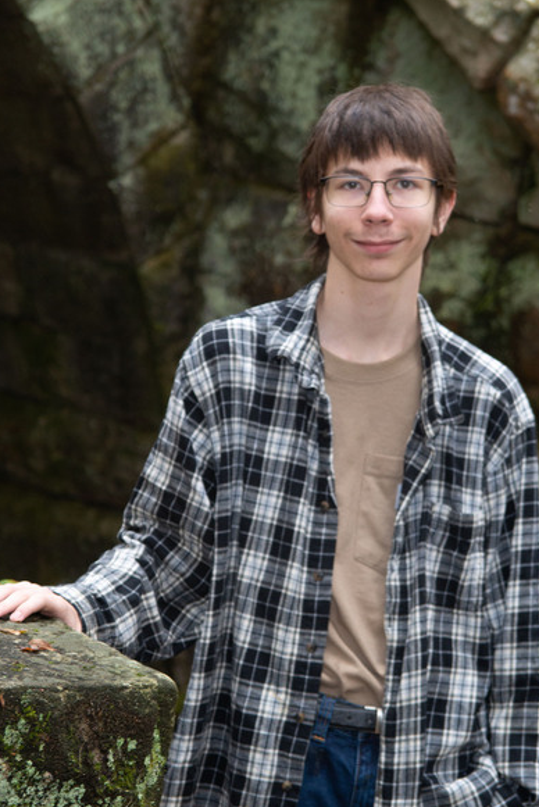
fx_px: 3028
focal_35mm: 135
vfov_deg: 15.2
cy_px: 481
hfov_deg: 10.2
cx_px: 331
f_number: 7.1
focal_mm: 98
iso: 800
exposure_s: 1/100
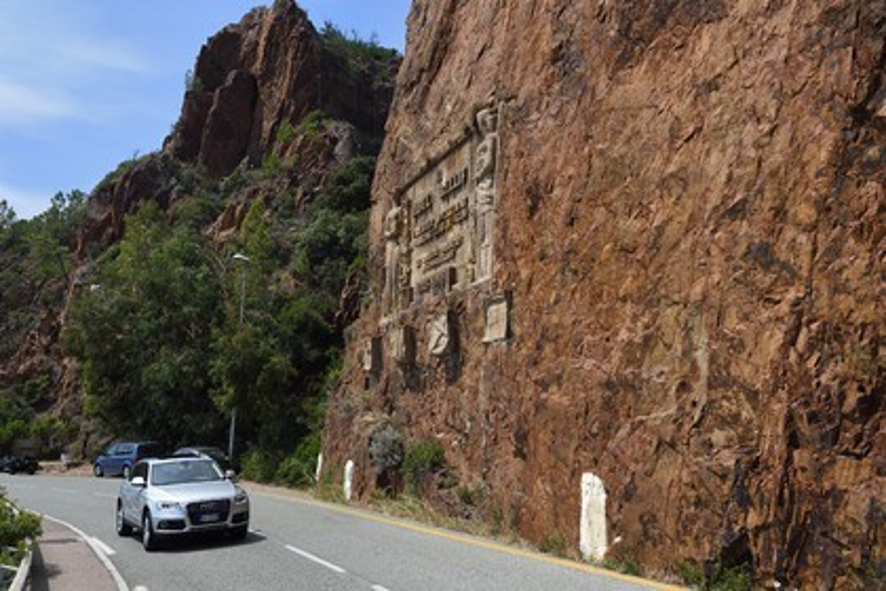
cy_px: 296
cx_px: 443
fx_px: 763
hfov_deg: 60.3
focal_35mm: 31
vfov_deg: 42.3
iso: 200
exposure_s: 1/400
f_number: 10
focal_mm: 31
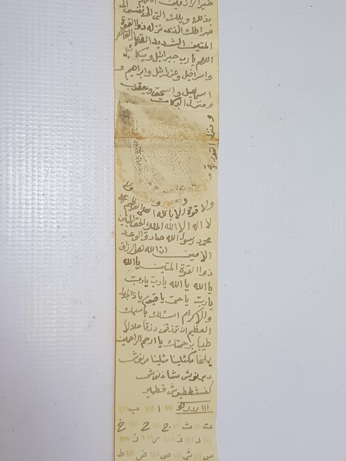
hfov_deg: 53.1
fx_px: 347
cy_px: 230
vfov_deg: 67.3
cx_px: 173
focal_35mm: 26
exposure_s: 1/133
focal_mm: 4.3
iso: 40
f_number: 1.7
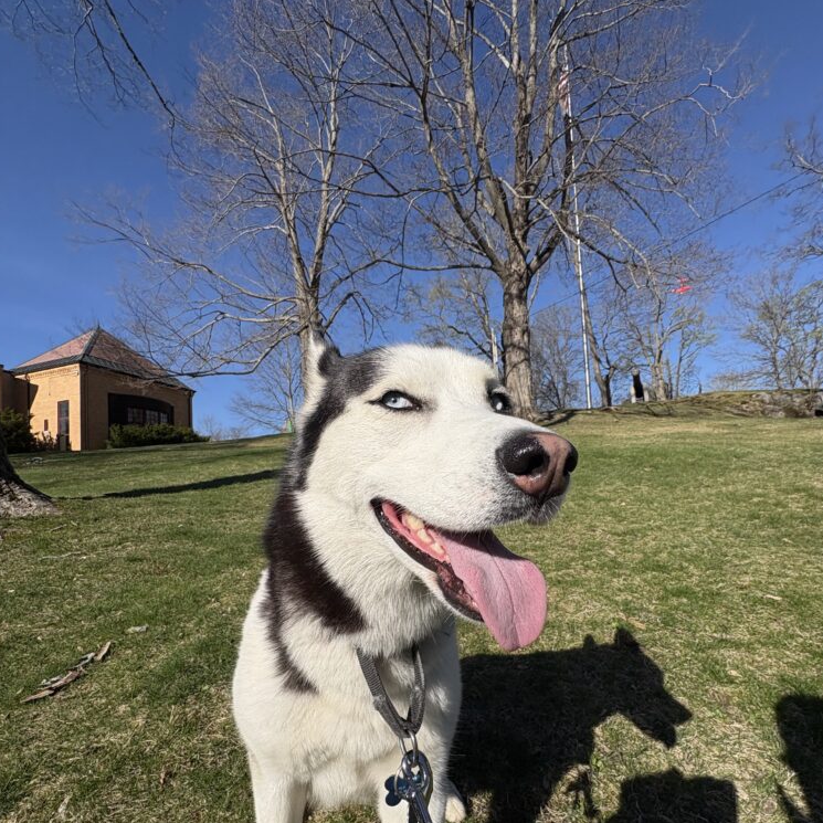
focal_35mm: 17
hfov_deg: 84.0
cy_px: 475
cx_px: 415
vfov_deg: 83.4
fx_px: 457
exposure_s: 1/4630
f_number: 2.2
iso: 50
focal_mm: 2.22
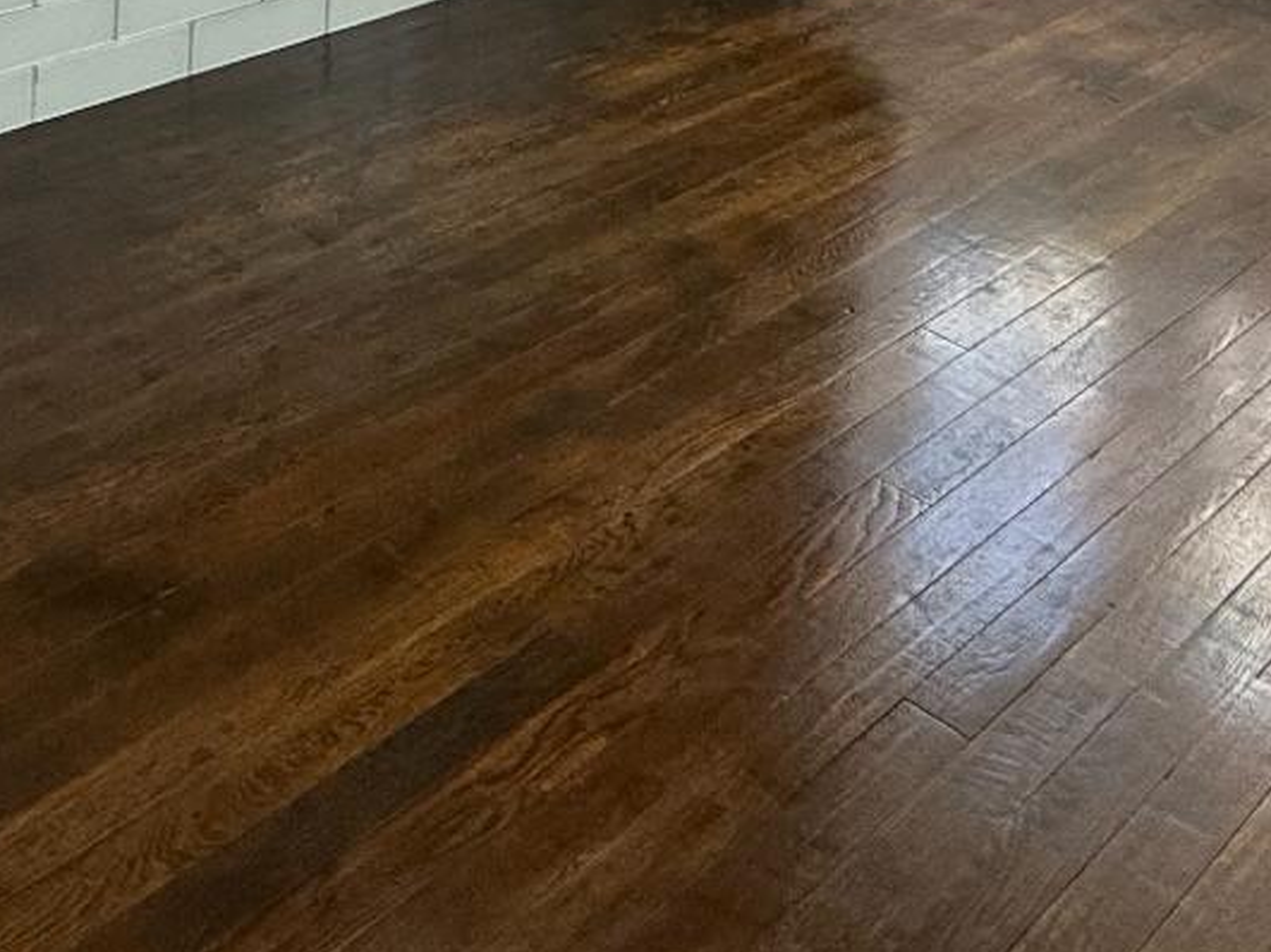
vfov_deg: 21.8
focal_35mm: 54
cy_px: -529
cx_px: 740
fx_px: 1982
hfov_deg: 35.5
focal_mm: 2.22
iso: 80
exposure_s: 1/120
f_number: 2.2
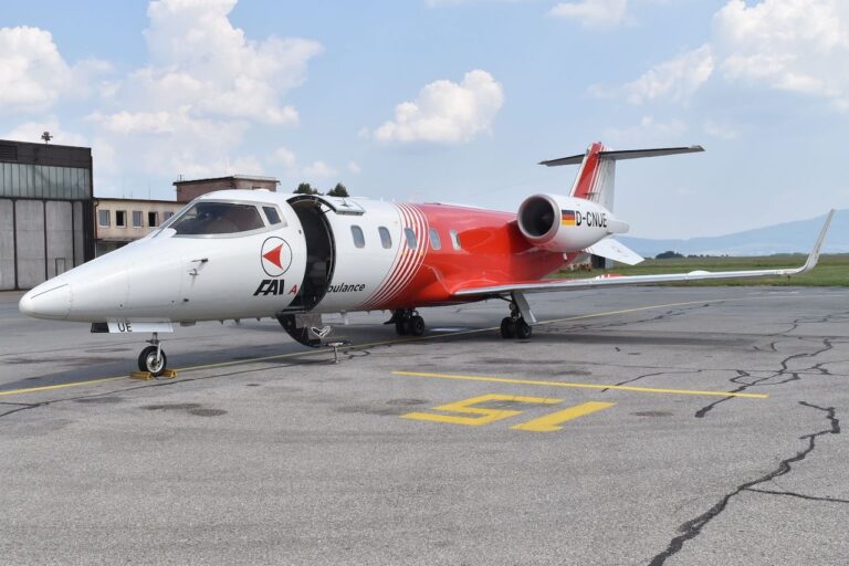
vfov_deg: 38.4
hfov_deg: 55.1
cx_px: 424
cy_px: 283
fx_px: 814
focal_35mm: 34
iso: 640
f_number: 13
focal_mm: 23
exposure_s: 1/640
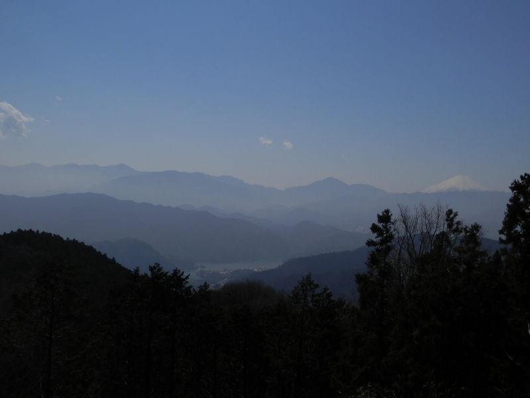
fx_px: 460
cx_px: 265
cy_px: 199
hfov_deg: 59.9
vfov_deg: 46.8
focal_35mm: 30
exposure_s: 1/640
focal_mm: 5.5
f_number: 9.4
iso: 80
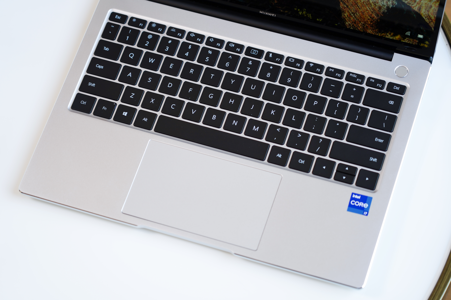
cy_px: 150
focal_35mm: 104
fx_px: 1303
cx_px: 226
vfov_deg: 13.2
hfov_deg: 19.6
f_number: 4
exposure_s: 1/20
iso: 100
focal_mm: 104
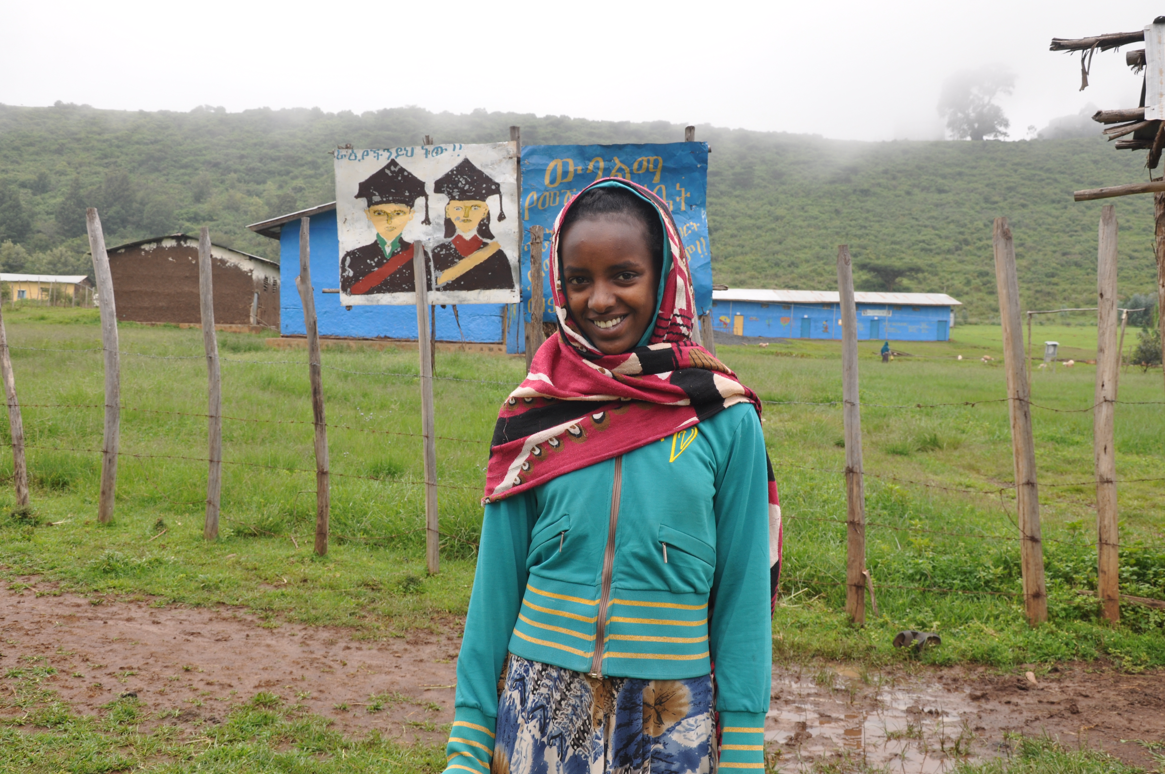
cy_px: 387
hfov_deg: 51.3
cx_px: 582
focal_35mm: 38
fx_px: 1212
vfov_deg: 35.4
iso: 200
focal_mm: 25
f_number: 10
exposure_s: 1/100
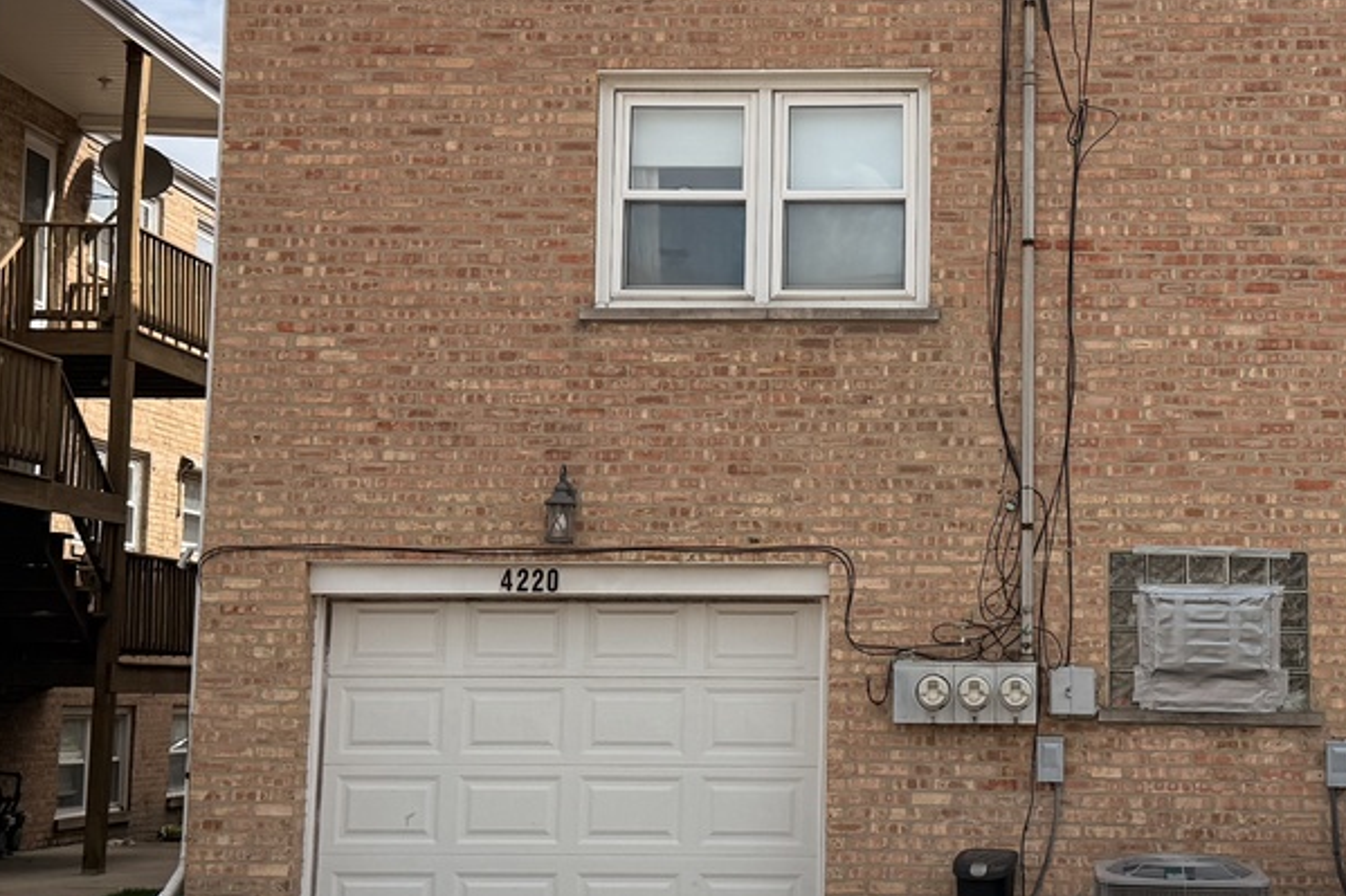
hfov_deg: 33.0
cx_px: 948
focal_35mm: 60
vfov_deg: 22.6
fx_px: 2243
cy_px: 418
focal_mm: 6.76
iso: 125
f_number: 1.78
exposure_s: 1/7353
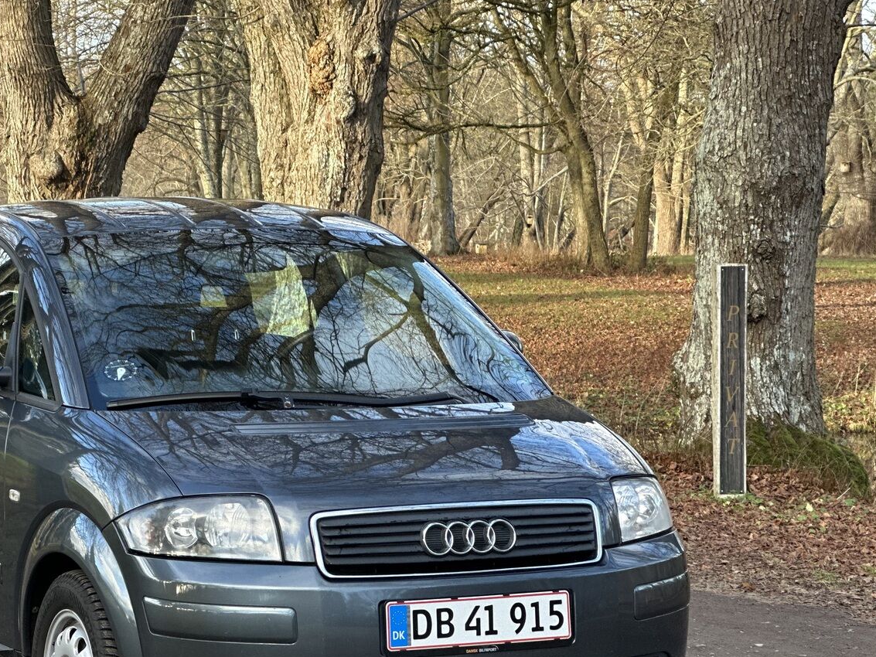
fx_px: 2936
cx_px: 221
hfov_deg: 16.9
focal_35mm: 116
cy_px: 407
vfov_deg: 12.8
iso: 80
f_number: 2.8
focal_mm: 9
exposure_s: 1/121
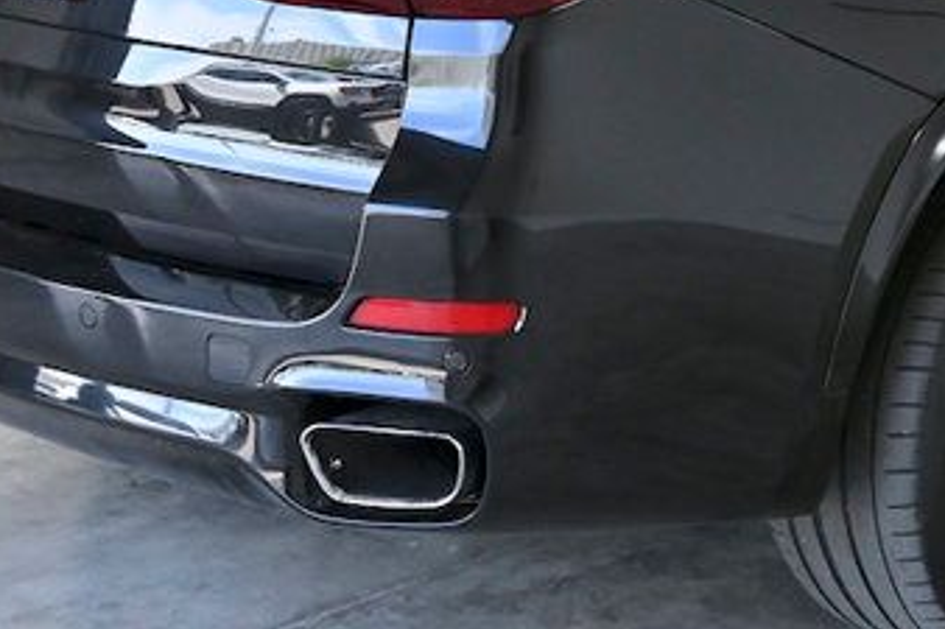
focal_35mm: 103
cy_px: -24
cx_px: 951
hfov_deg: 19.3
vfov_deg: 13.1
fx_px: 2702
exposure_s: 1/1250
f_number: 5
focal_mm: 34
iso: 2000
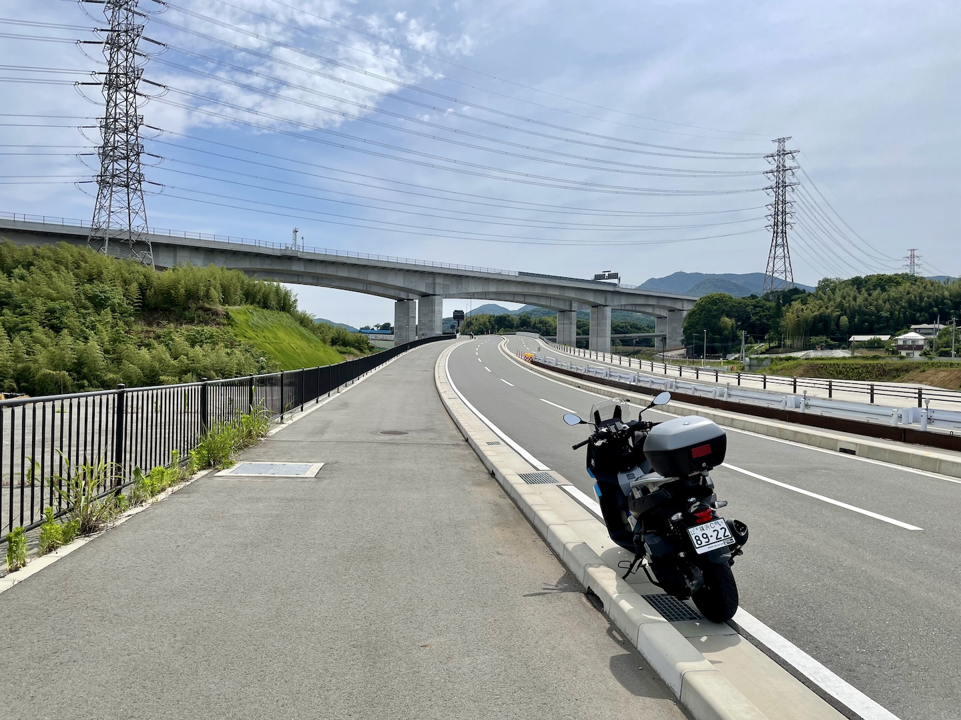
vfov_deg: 53.1
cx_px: 480
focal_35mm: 26
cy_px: 360
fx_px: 722
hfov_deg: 67.3
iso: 32
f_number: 1.6
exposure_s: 1/4132
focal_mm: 4.2
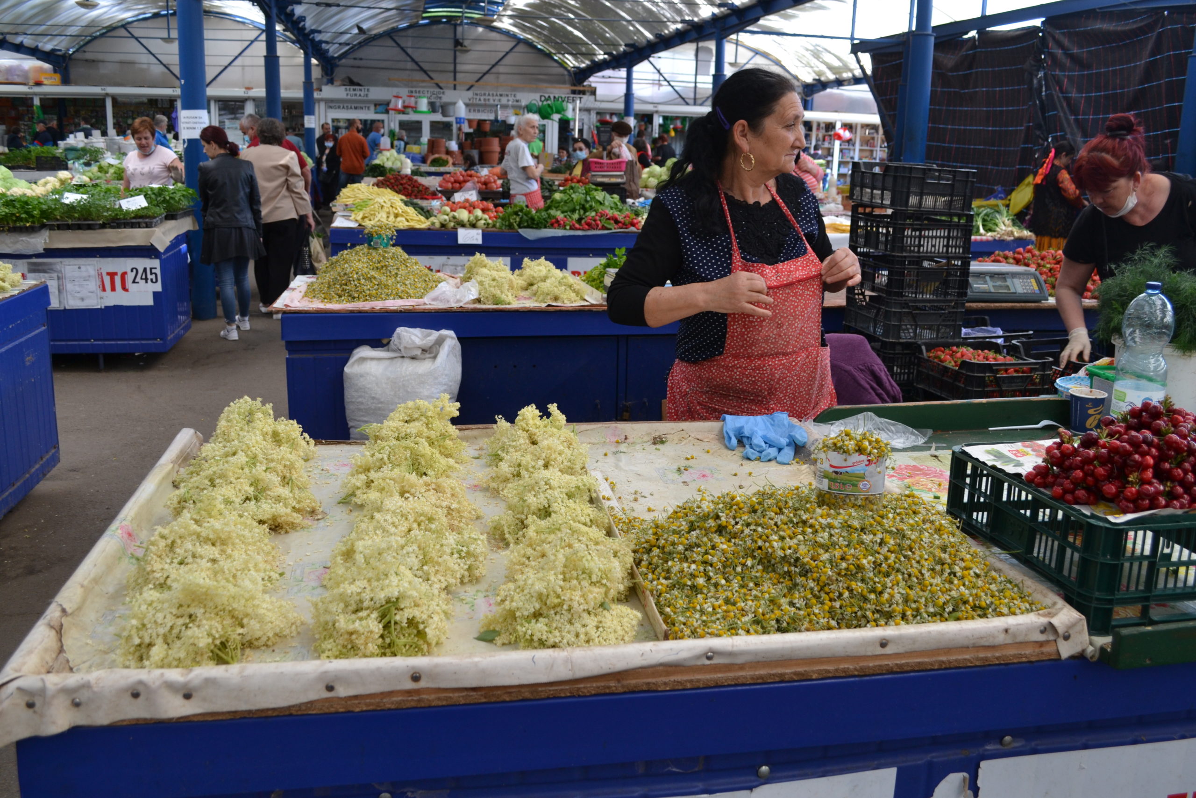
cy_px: 399
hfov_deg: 57.2
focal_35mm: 33
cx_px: 598
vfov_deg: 40.0
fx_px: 1096
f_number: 5.6
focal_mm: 22
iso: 280
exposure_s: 1/125
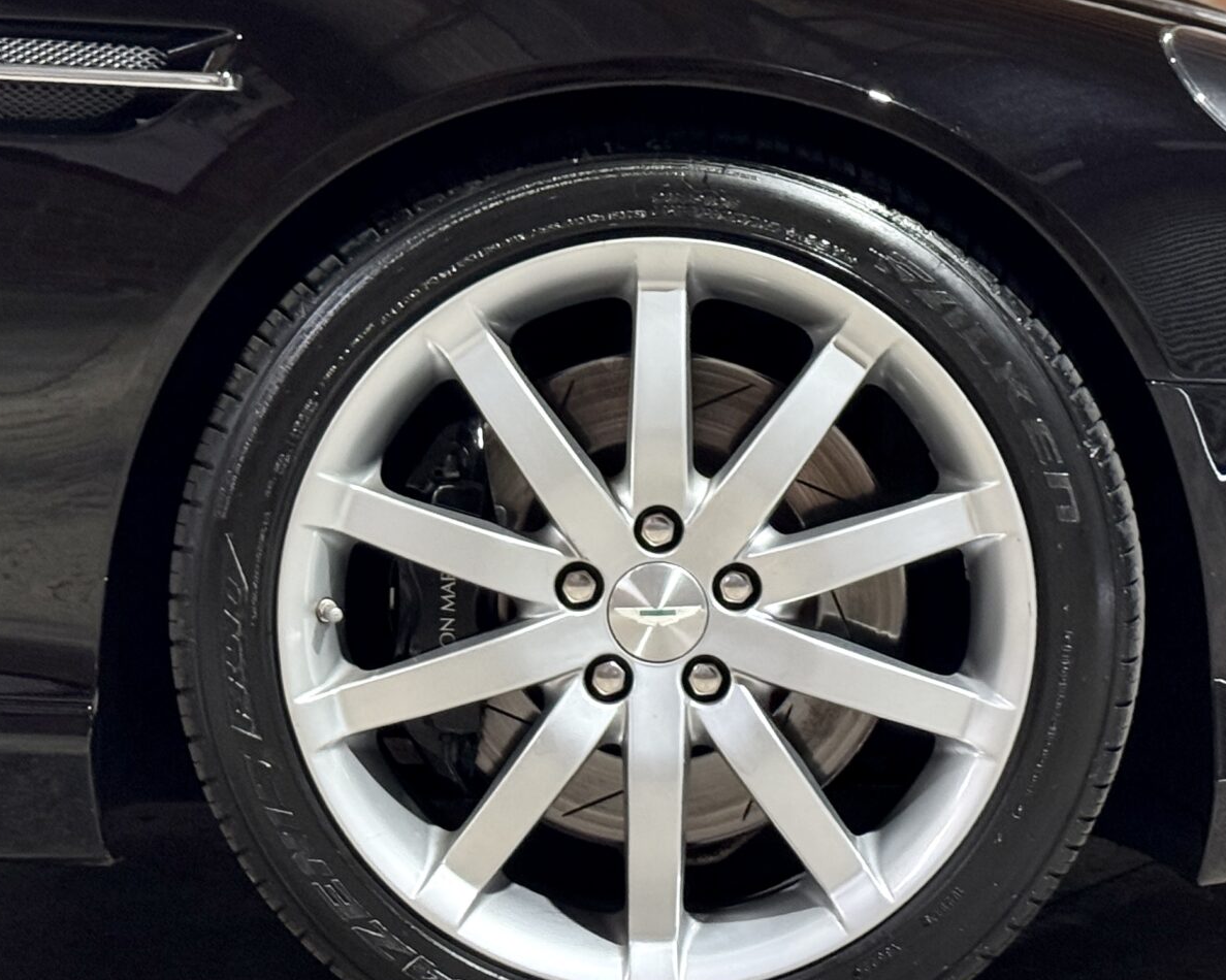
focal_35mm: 101
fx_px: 3664
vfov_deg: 15.2
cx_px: 746
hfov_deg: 19.0
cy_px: 229
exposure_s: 1/33
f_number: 1.78
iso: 500
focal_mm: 6.76
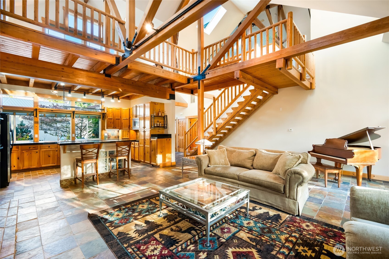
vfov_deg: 72.0
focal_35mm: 16
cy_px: 130
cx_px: 194
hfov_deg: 95.0
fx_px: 178
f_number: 9
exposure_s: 1/125
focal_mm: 16.5
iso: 400
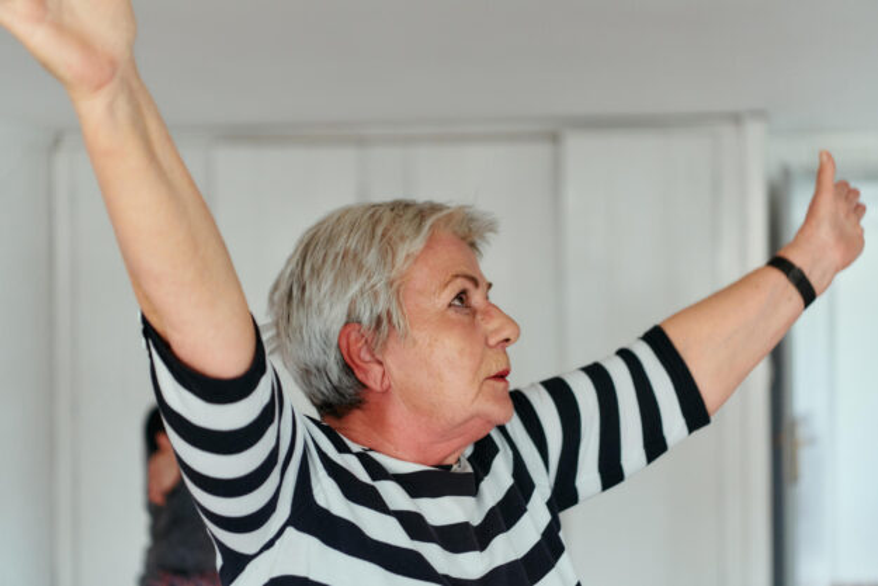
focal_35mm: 70
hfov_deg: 28.8
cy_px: 293
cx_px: 439
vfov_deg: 19.5
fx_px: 1708
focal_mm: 70
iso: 400
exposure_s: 1/200
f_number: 2.8
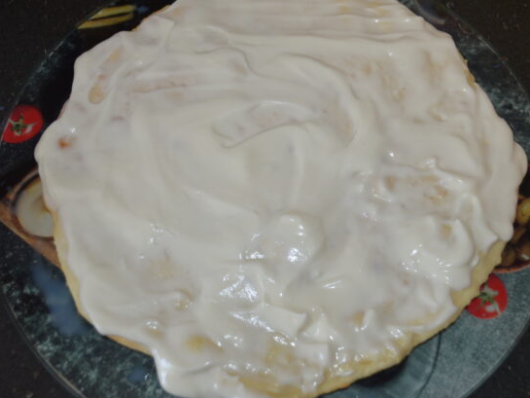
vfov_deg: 38.7
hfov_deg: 50.1
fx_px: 567
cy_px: 203
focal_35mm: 37
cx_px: 288
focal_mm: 20
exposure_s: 1/30
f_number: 3.8
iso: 180
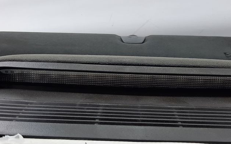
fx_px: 321
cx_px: 126
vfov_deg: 25.3
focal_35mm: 51
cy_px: 75
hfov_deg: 39.5
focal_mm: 4.6
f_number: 2
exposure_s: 1/50
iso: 40
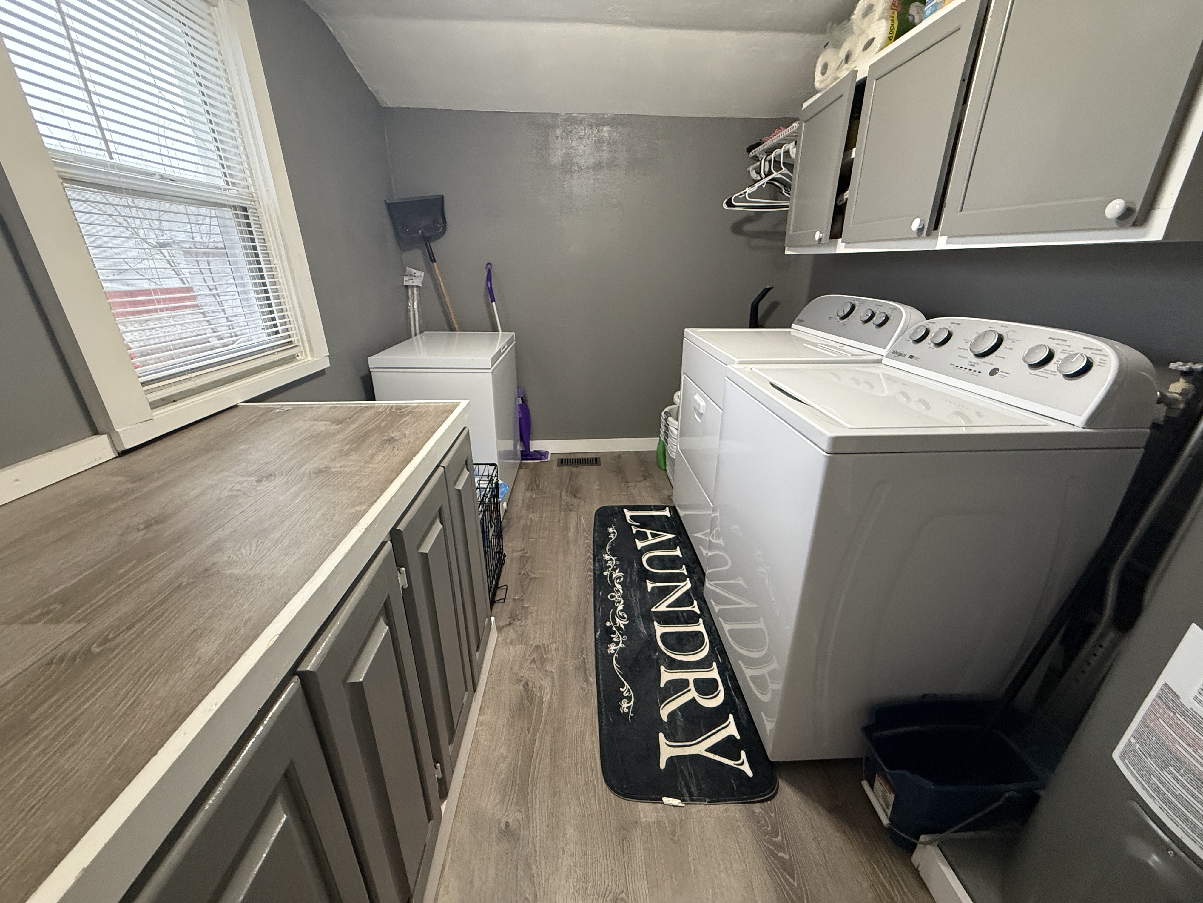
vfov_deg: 85.7
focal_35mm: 14
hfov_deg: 102.1
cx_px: 602
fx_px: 487
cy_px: 452
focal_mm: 2.22
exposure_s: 1/60
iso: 500
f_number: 2.2
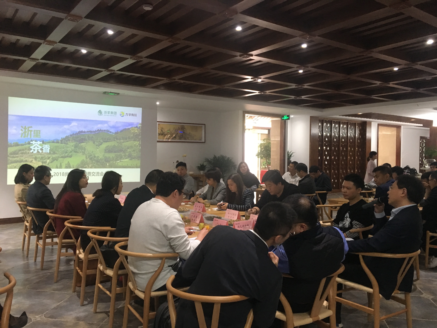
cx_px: 218
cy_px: 164
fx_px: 366
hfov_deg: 61.7
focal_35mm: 29
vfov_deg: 48.2
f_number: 2.2
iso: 200
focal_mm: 4.15
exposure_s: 1/25
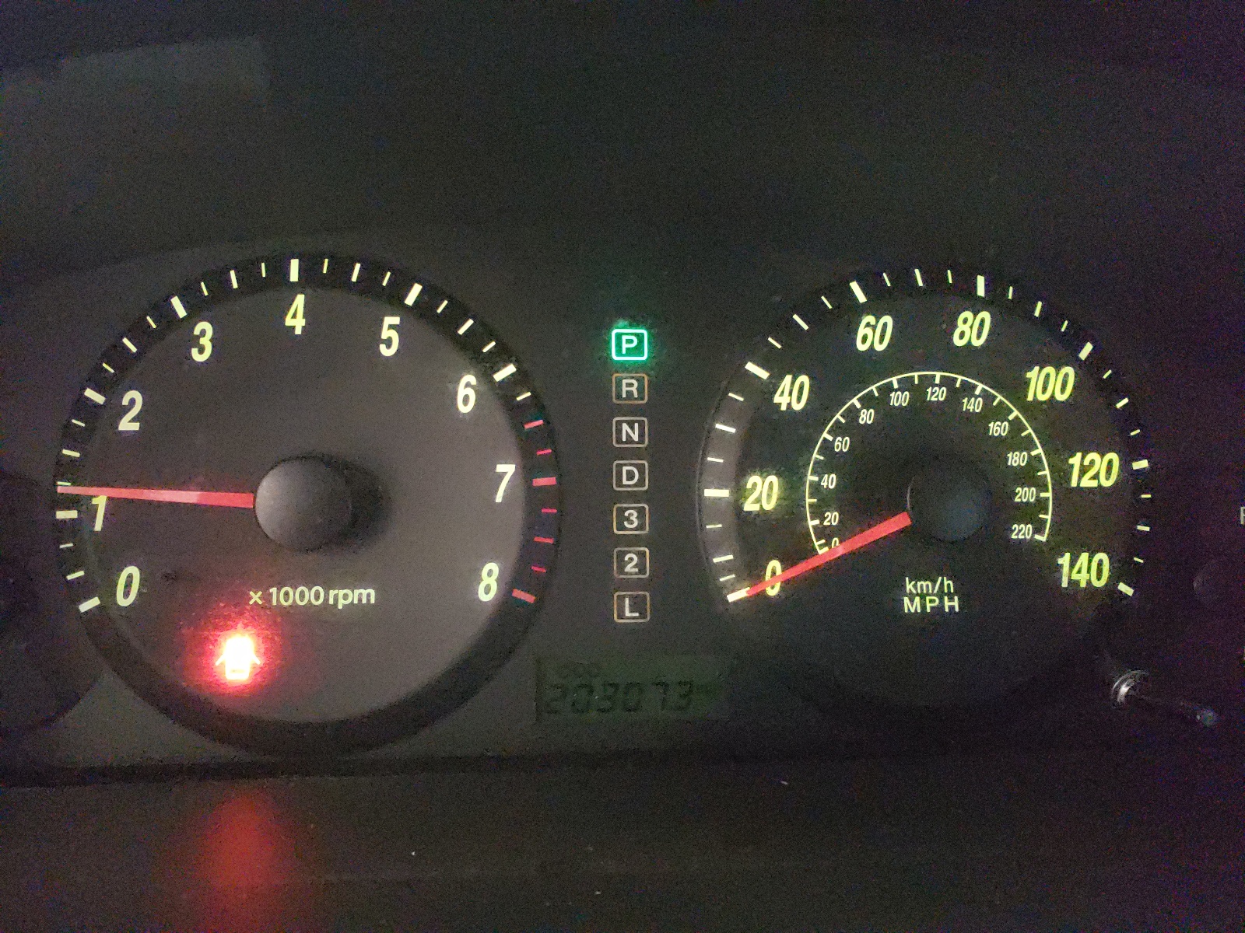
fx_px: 935
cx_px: 622
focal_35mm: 26
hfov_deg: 67.3
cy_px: 466
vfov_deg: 53.1
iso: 2262
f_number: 1.5
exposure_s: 1/25
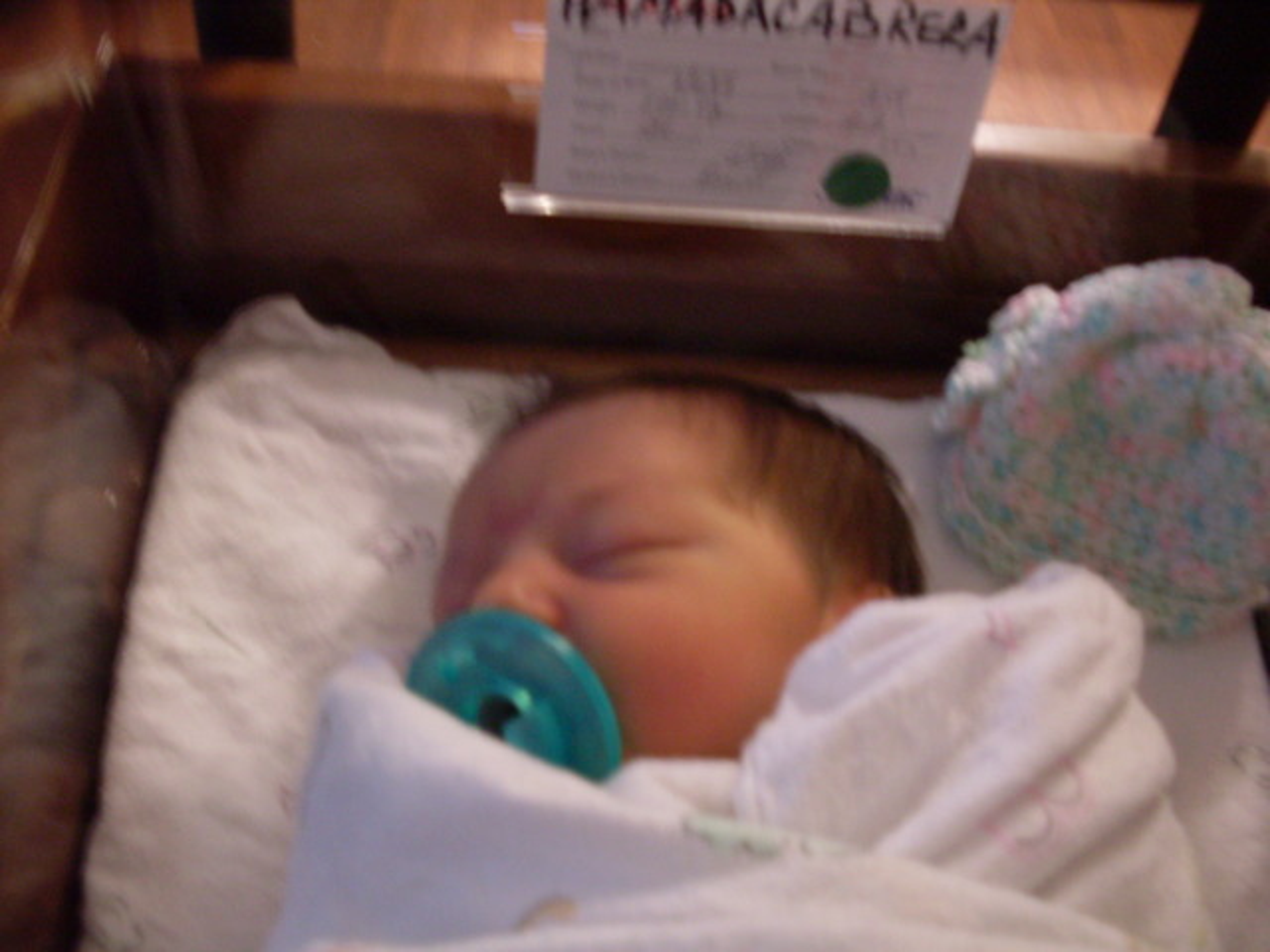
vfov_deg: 37.7
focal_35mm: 38
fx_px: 1394
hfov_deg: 49.0
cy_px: 476
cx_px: 635
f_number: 2.8
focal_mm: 6.3
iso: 200
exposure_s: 1/1.43
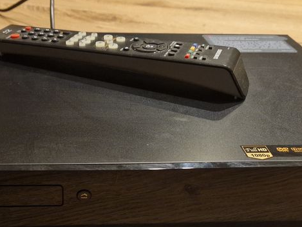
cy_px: 230
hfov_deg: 38.5
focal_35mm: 49
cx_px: 104
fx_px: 428
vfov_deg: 27.9
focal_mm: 6.4
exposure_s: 1/60
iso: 80
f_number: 1.8
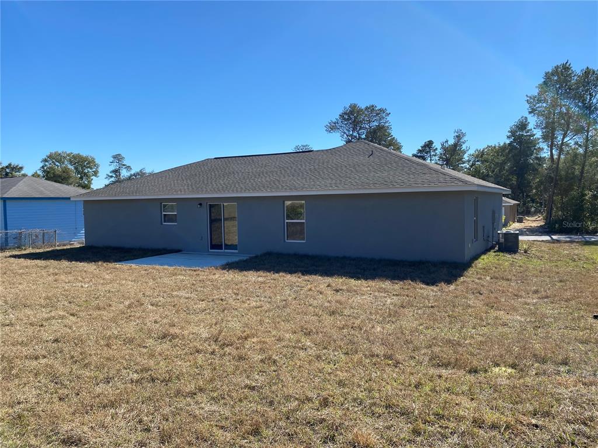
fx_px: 449
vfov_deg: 53.1
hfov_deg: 67.3
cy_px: 224
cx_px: 299
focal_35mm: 26
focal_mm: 4.25
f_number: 1.8
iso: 32
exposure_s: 1/2571
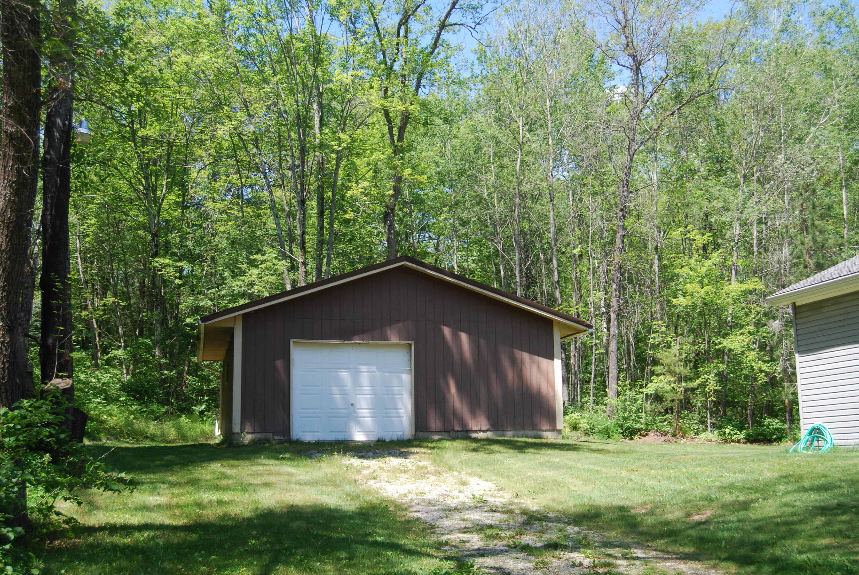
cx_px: 430
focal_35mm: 39
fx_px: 932
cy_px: 288
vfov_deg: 34.3
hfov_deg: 49.5
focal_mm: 26
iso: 100
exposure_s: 1/160
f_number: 6.3
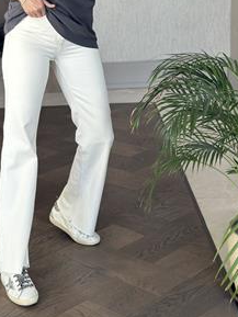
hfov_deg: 17.5
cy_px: 55
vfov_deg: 22.9
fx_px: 769
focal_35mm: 84
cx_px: 54
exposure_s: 1/106
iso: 125
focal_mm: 6.86
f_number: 1.78
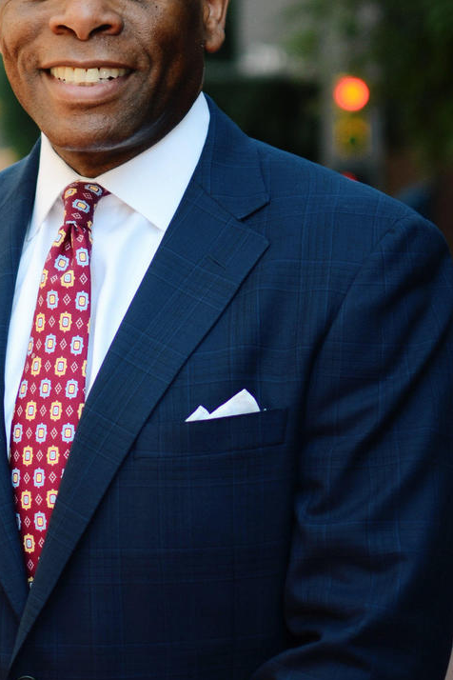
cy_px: 288
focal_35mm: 139
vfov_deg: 14.7
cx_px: -29
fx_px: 2630
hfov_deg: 9.8
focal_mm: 35
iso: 160
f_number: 1.8
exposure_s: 1/1600
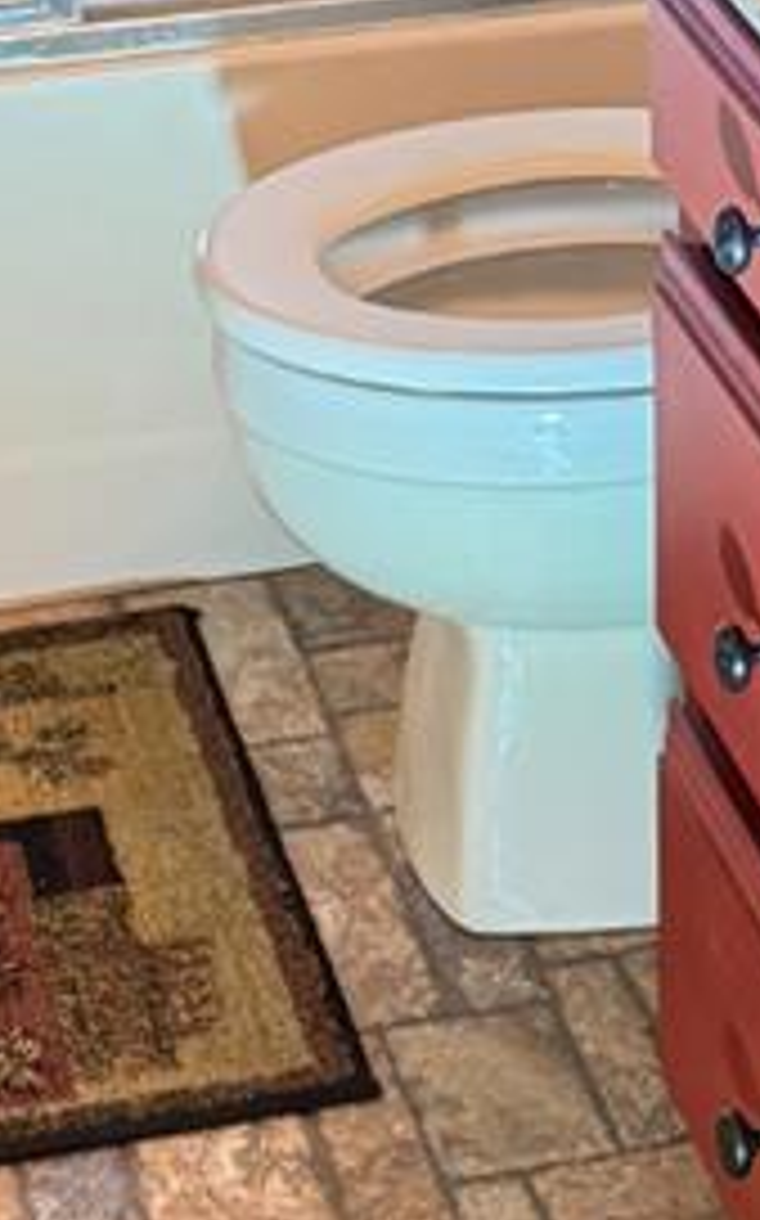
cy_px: -106
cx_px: 762
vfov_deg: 14.5
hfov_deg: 9.2
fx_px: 4680
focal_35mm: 141
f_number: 1.78
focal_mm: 6.76
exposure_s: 1/60
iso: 800
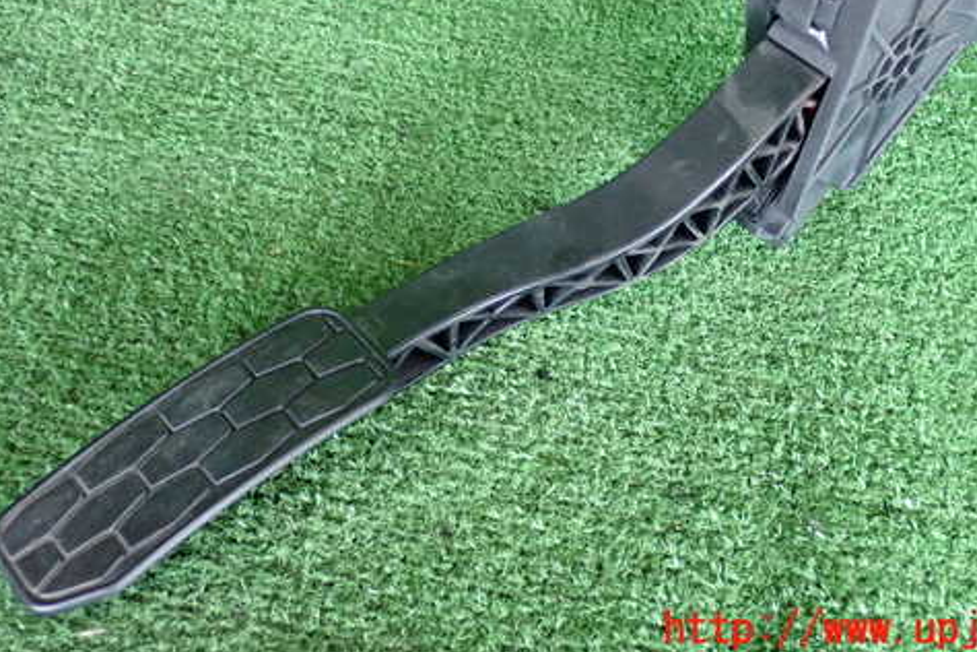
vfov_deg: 26.8
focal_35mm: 50
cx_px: 511
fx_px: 1357
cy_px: 192
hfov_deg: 39.6
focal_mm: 6.83
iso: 640
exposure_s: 1/125
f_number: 2.7
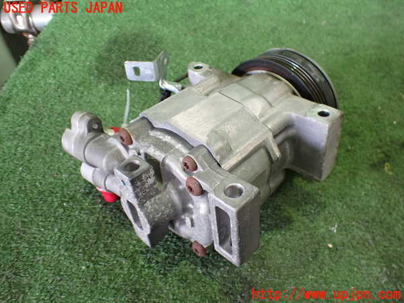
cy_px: 152
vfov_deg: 46.8
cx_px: 202
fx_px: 350
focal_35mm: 30
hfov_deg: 60.0
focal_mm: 5.4
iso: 800
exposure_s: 1/80
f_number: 2.3
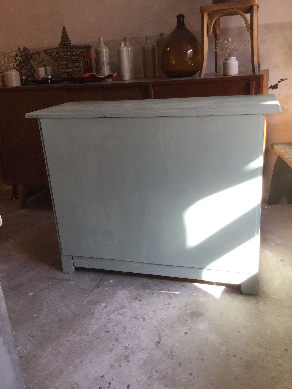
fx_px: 349
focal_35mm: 31
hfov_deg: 45.4
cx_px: 146
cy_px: 194
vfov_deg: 58.4
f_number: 2.4
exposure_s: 1/100
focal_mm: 3.3
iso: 40
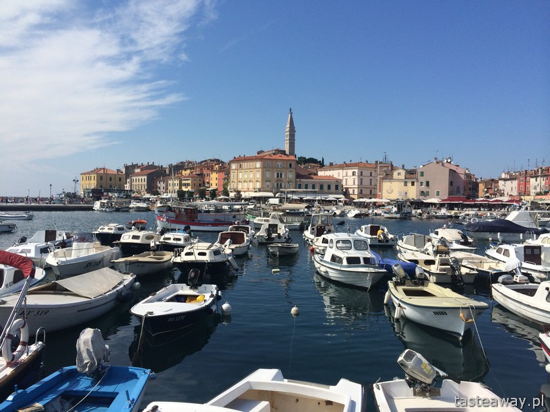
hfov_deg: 60.0
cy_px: 206
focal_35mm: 30
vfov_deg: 46.8
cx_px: 275
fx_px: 477
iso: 40
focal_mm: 4.12
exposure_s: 1/3165
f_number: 2.2
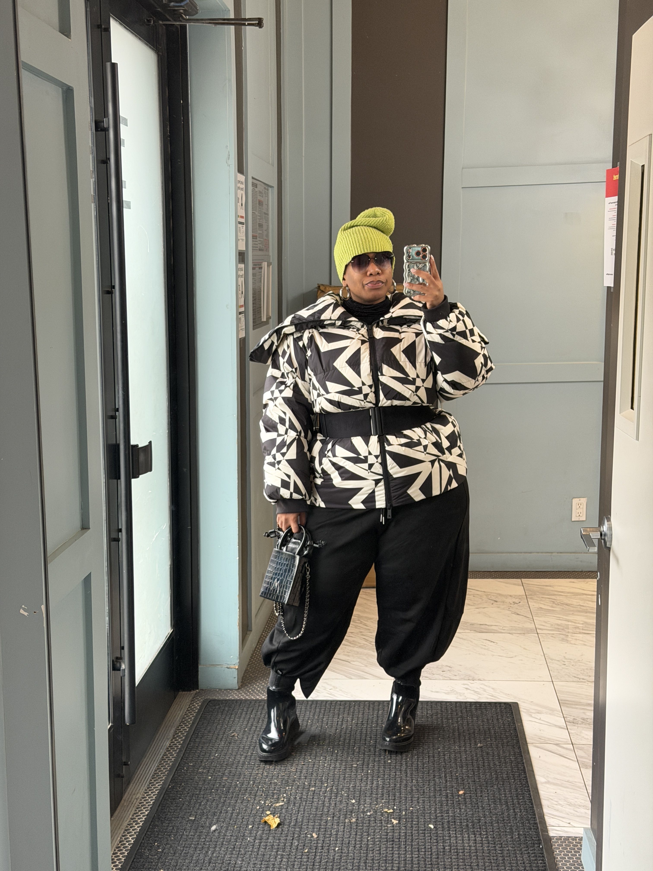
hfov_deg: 30.3
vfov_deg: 39.7
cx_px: 326
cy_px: 436
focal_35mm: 48
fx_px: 1207
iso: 250
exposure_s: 1/60
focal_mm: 6.76
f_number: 1.78
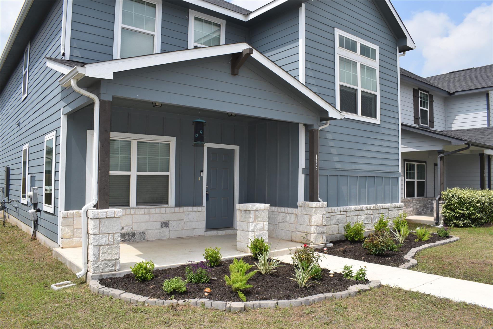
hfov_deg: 67.4
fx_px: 370
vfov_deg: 47.9
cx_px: 246
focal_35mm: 27
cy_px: 164
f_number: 10
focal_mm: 18
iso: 200
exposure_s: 1/400
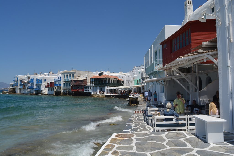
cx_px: 117
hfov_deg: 61.9
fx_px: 195
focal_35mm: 30
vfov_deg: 43.6
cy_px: 78
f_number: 16
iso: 200
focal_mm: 20
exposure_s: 1/250
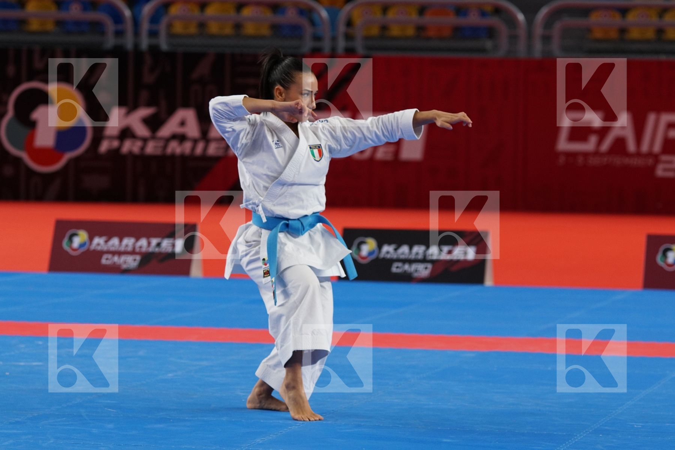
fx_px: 3375
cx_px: 338
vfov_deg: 7.6
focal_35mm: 180
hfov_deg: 11.4
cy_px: 225
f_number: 3.2
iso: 640
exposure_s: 1/400
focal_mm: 120
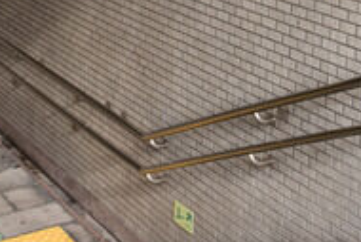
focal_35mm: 82
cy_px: -90
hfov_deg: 24.7
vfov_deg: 15.7
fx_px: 823
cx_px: 130
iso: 200
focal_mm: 26
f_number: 8
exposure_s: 1/40
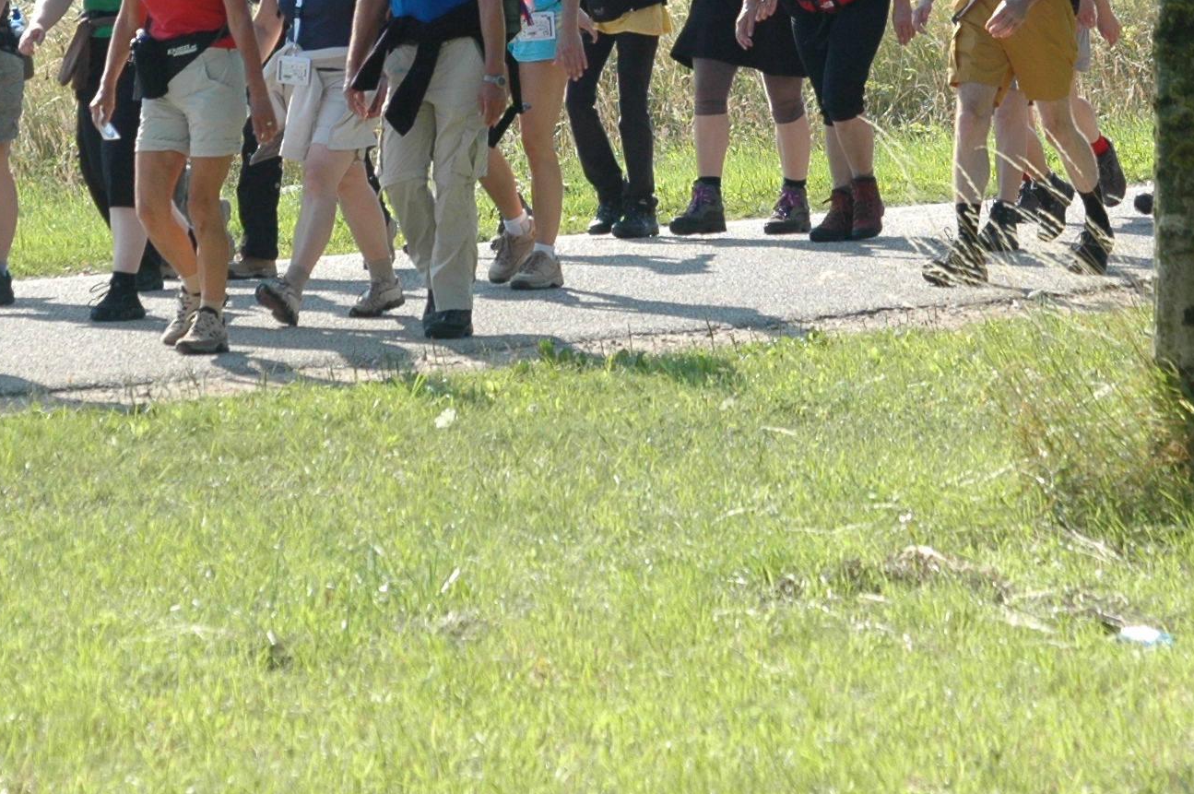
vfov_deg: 3.3
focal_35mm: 418
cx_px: 756
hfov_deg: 4.9
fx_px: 13851
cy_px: -23
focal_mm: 120
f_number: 5.6
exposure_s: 1/500
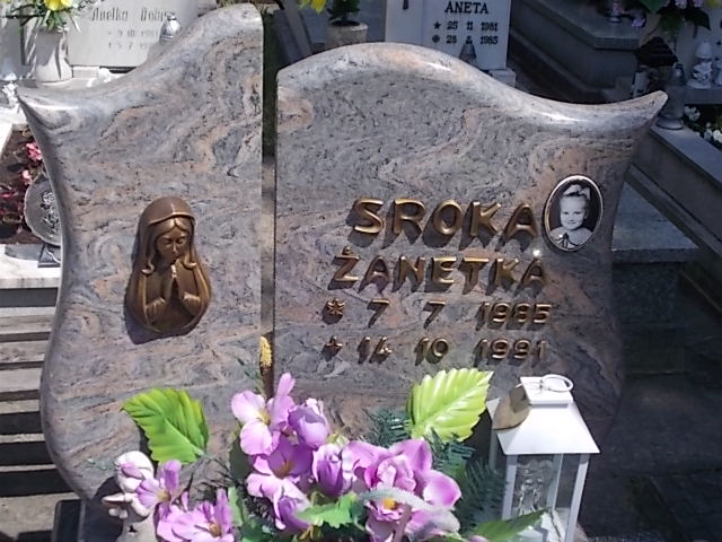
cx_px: 361
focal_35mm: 50
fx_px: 1043
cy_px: 271
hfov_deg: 38.2
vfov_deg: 29.1
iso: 80
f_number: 11.3
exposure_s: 1/80
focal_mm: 9
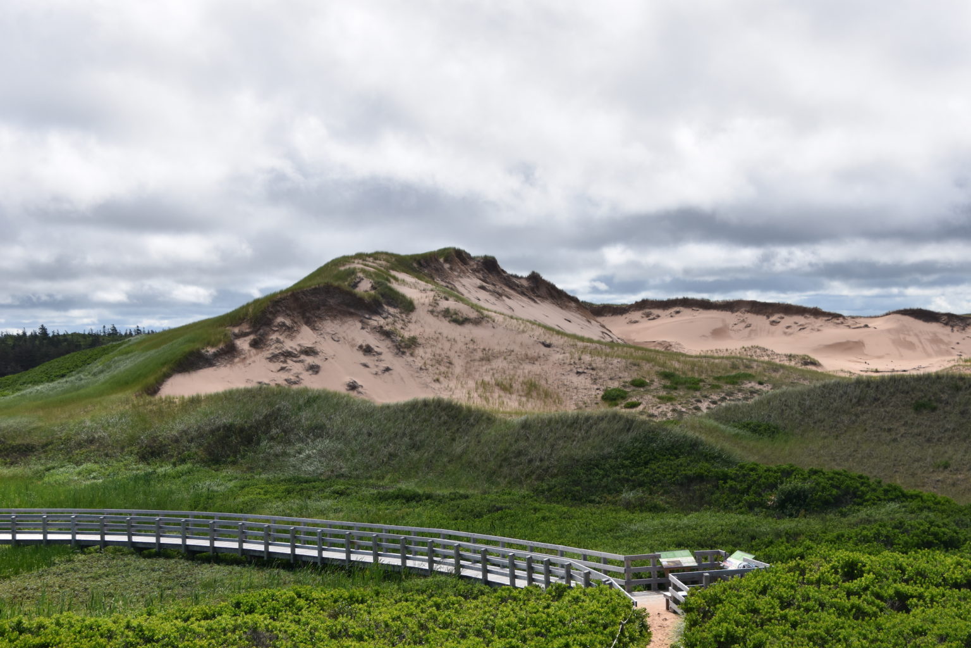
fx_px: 1295
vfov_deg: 28.1
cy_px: 324
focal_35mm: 48
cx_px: 486
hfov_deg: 41.1
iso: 160
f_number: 8
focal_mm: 32
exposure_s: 1/500
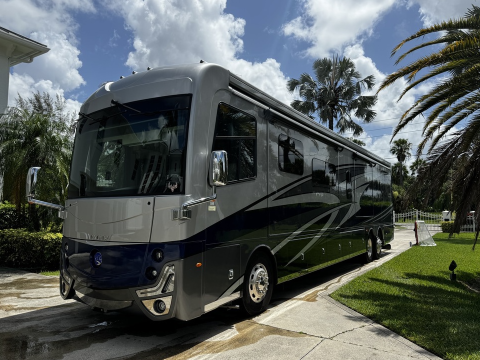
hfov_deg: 69.4
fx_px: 347
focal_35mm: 25
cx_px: 240
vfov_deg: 54.9
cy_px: 179
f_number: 1.78
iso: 80
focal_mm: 6.76
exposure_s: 1/4950
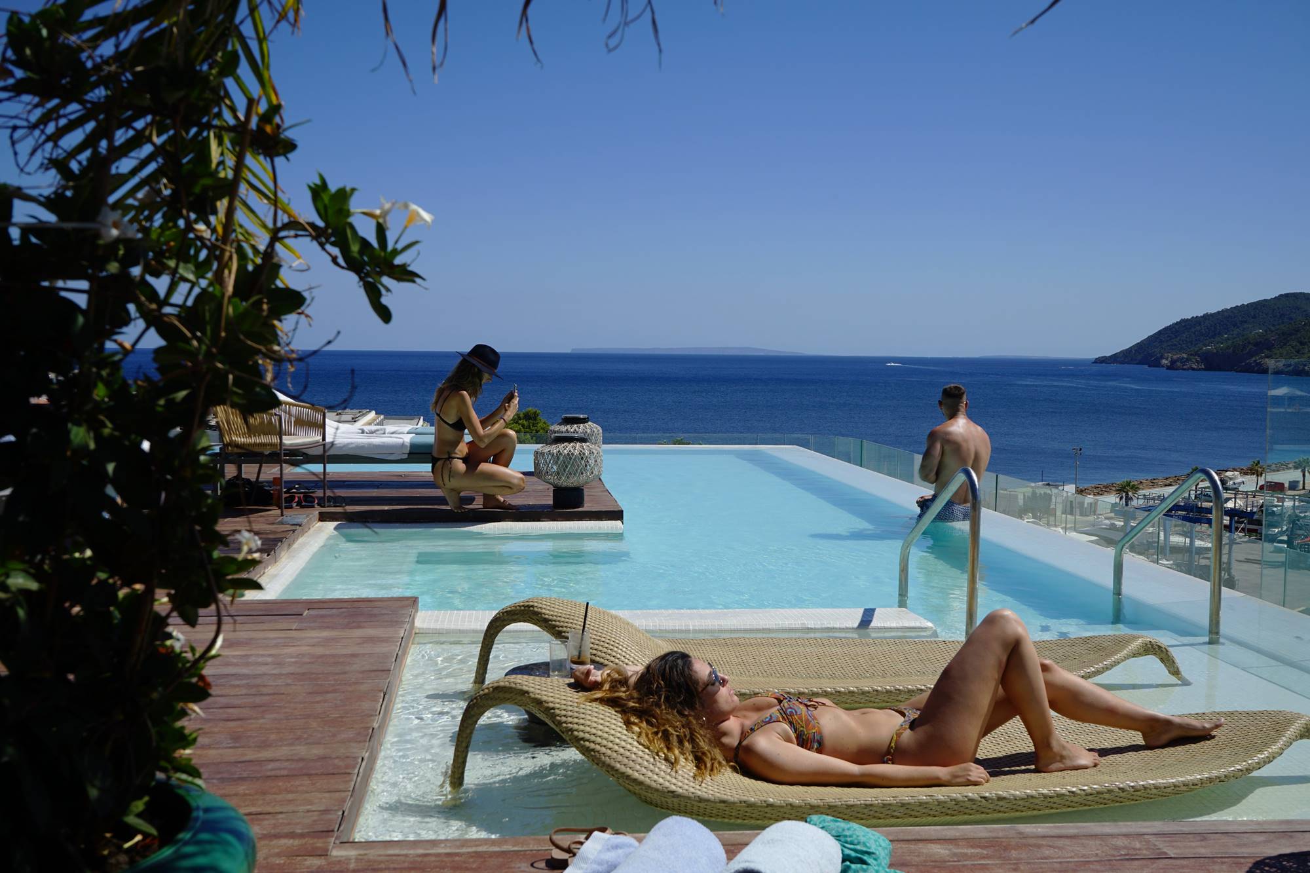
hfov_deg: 50.7
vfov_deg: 35.0
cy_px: 436
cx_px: 655
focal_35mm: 38
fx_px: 1383
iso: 100
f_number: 11
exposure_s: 1/320
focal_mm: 38
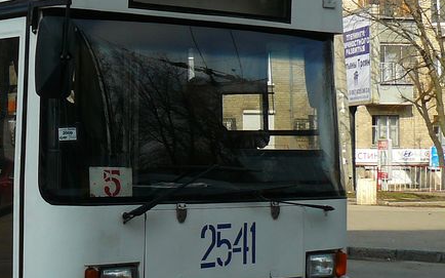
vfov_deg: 14.4
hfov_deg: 22.0
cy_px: 57
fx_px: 1091
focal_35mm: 90
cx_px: -23
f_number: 2.8
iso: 100
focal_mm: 6
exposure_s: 1/1000
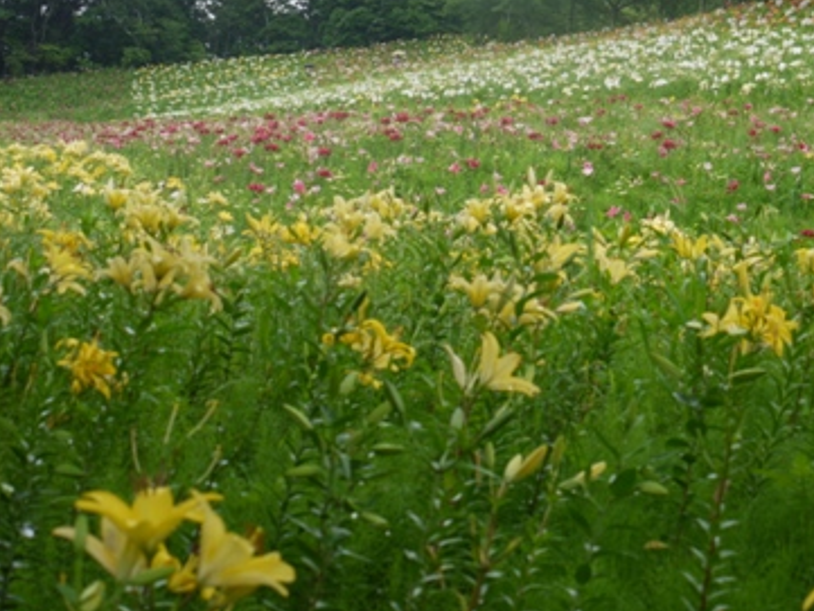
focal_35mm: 77
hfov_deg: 25.3
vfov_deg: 19.1
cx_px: 462
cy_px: 266
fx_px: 1811
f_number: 5.4
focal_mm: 31
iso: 100
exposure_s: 1/100
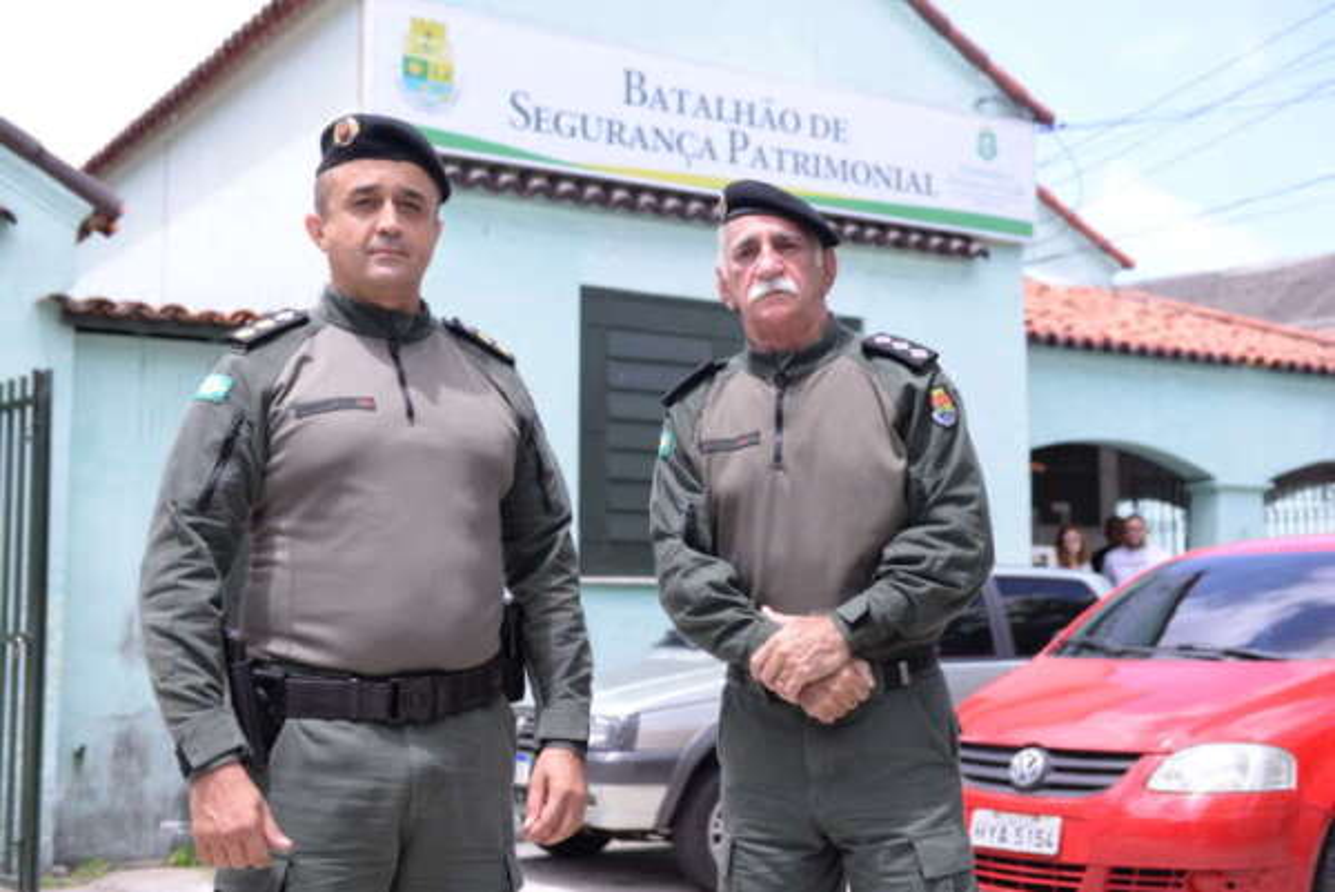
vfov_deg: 28.1
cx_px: 668
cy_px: 446
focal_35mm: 48
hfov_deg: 41.1
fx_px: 1781
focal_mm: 48
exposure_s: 1/400
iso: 100
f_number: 4
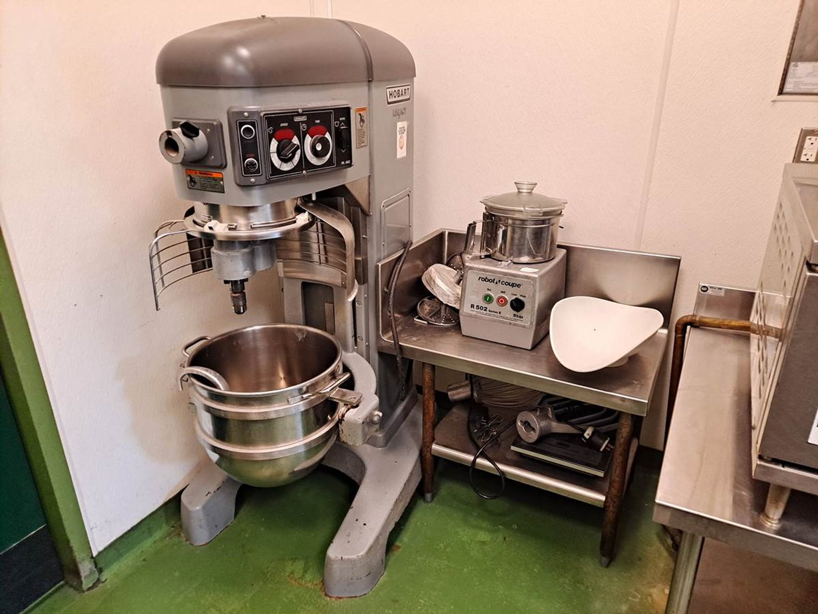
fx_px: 591
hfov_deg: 69.4
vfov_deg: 54.9
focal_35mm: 25
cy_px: 307
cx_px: 409
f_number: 2
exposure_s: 1/50
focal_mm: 4.6
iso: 250
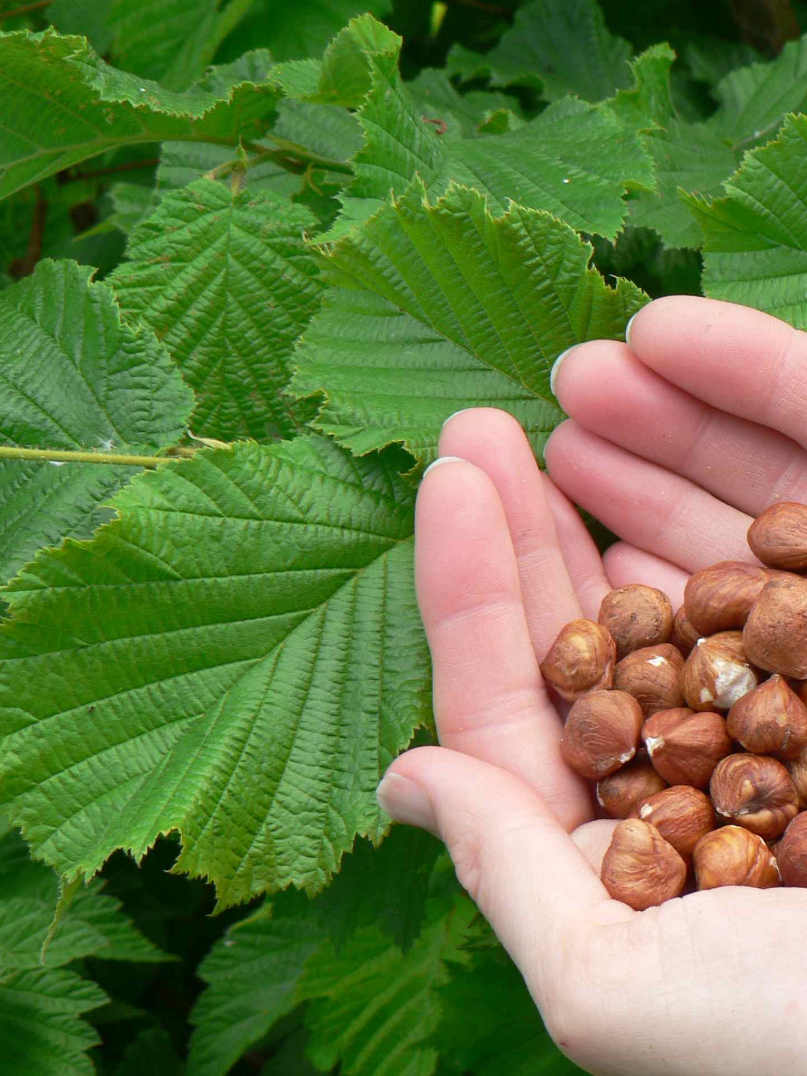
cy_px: 539
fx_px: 3078
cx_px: 655
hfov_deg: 14.8
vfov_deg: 19.8
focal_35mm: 99
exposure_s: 1/125
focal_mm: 12.4
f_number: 4
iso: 80
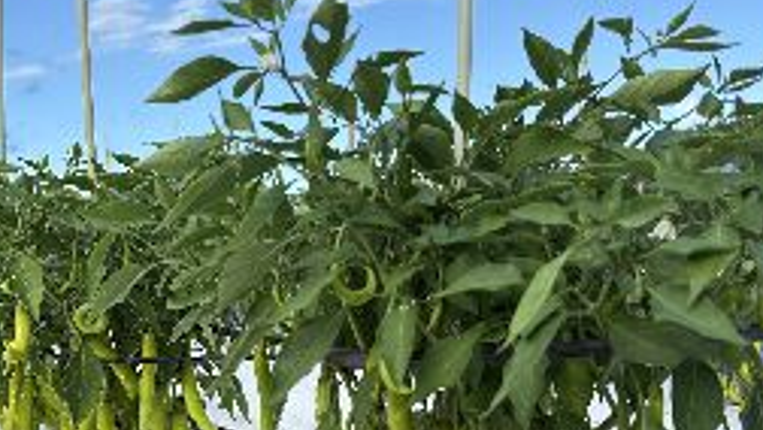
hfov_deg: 45.2
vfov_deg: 26.0
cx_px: 300
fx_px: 911
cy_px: 357
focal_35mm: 45
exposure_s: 1/701
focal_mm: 5.96
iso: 50
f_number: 1.6
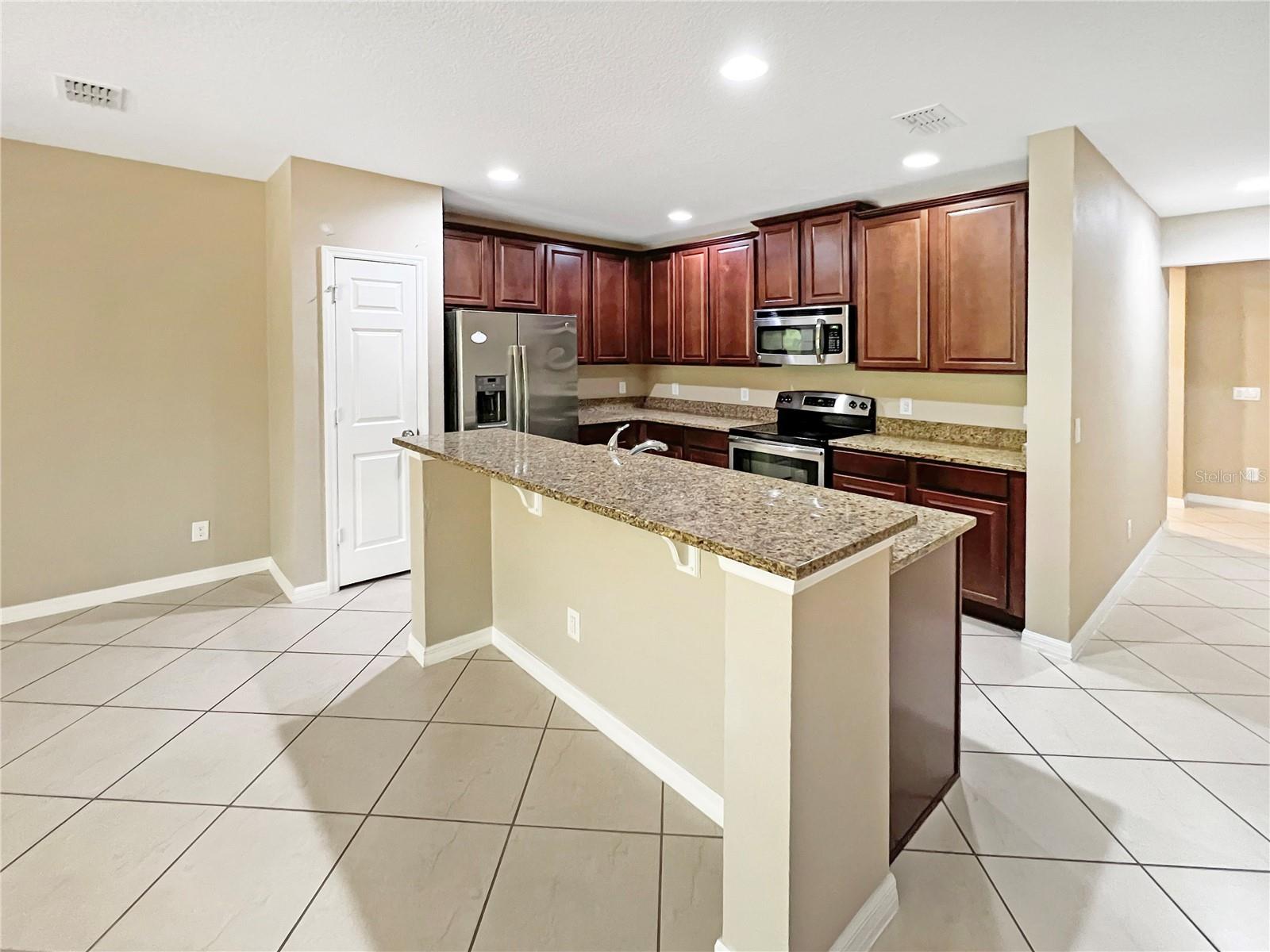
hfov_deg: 106.2
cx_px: 635
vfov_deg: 89.9
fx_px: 477
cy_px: 476
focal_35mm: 13
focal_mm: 1.57
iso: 500
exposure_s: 1/60
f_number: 1.8
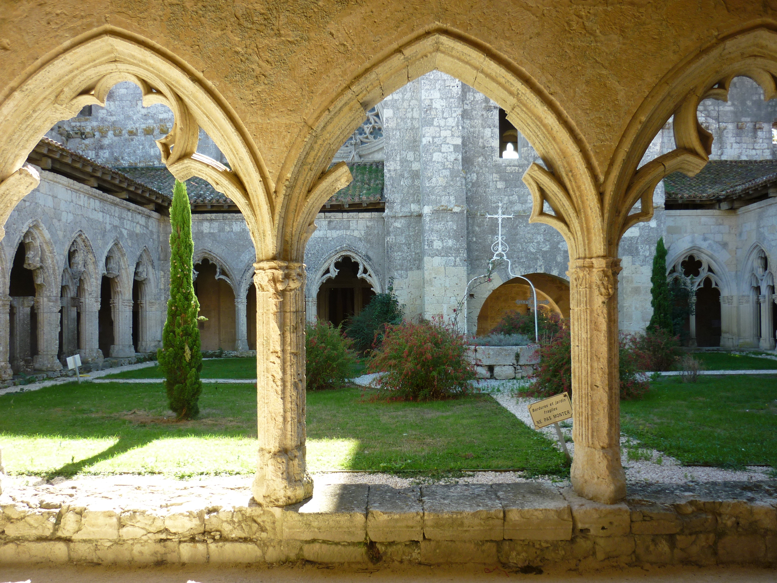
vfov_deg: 42.9
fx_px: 741
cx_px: 388
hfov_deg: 55.4
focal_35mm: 33
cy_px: 292
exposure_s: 1/125
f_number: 2.8
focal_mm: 5.5
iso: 80
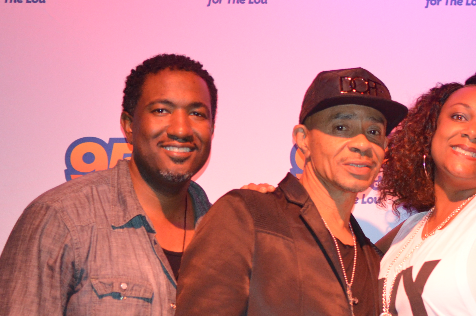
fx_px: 1199
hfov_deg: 22.1
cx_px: 385
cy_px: 216
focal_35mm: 91
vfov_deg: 14.9
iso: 2000
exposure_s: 1/60
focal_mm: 35
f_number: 2.8
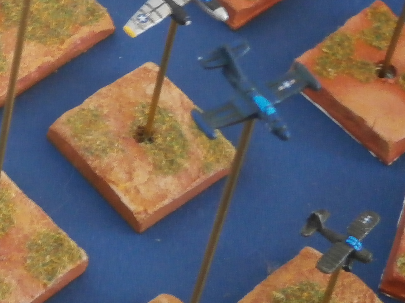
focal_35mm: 155
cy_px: -145
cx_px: -177
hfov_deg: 12.2
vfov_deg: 9.3
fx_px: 1813
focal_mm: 8.3
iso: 200
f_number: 3.4
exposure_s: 1/10
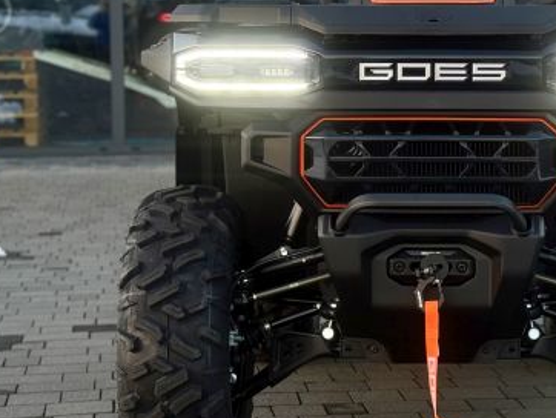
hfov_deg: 18.4
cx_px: 422
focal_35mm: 106
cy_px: 112
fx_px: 1704
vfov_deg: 13.9
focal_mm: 6.76
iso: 64
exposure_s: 1/122
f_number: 1.78
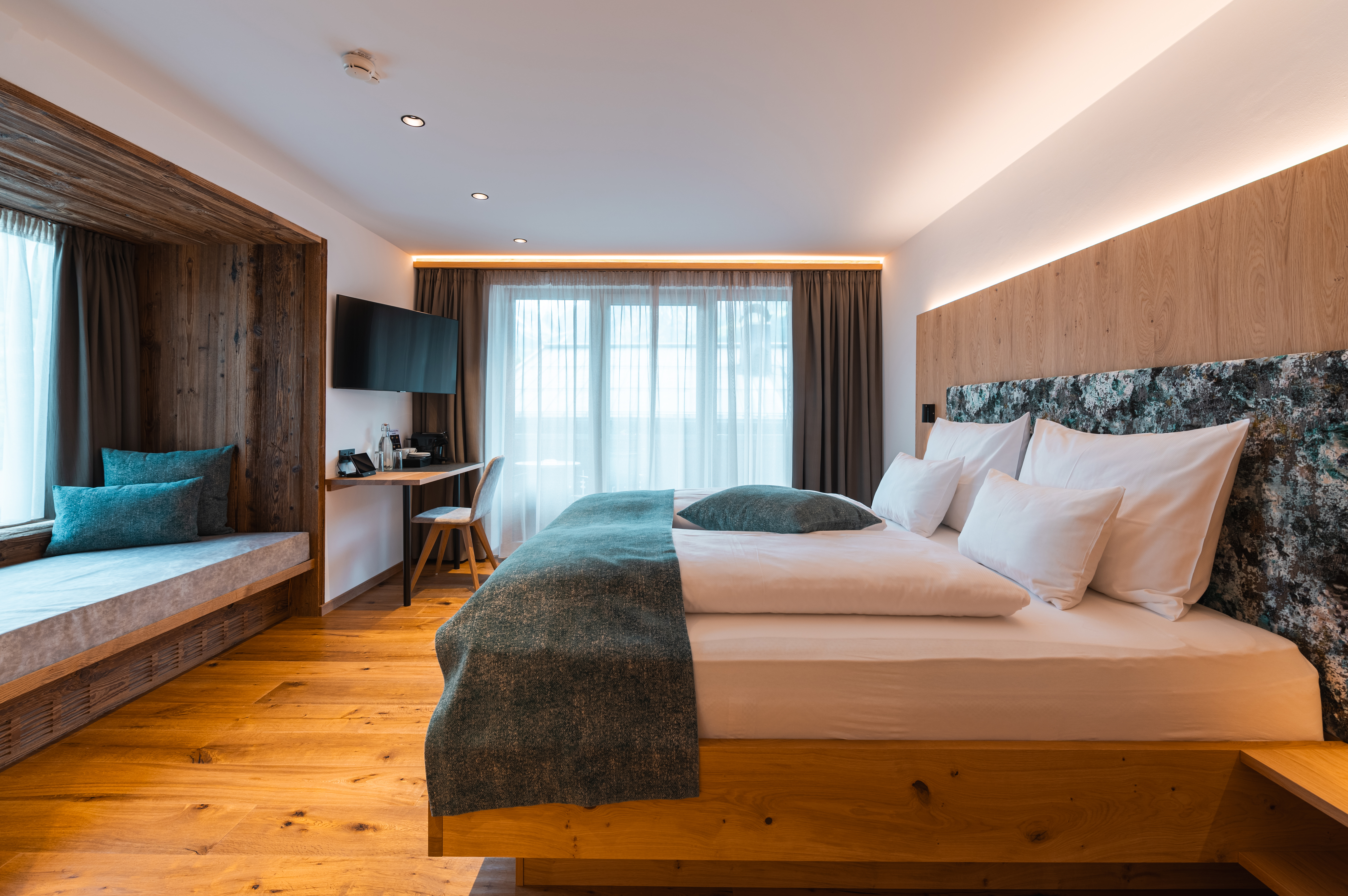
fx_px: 524
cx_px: 674
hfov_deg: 104.3
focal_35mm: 14
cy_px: 448
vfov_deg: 81.1
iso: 200
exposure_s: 1/125
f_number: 5.6
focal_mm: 14
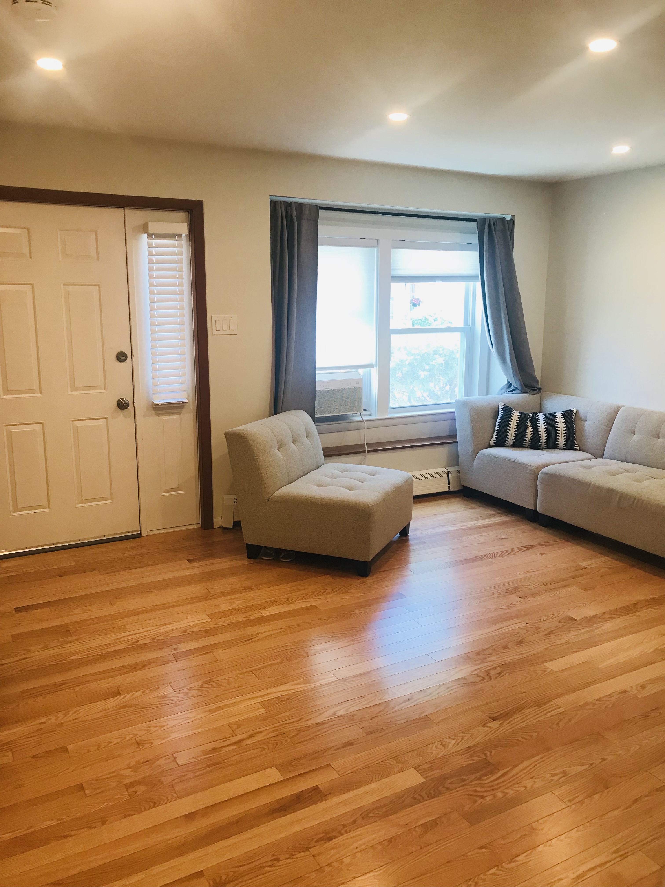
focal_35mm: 28
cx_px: 332
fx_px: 717
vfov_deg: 63.4
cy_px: 444
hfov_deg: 49.7
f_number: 1.8
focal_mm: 3.99
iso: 25
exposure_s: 1/40
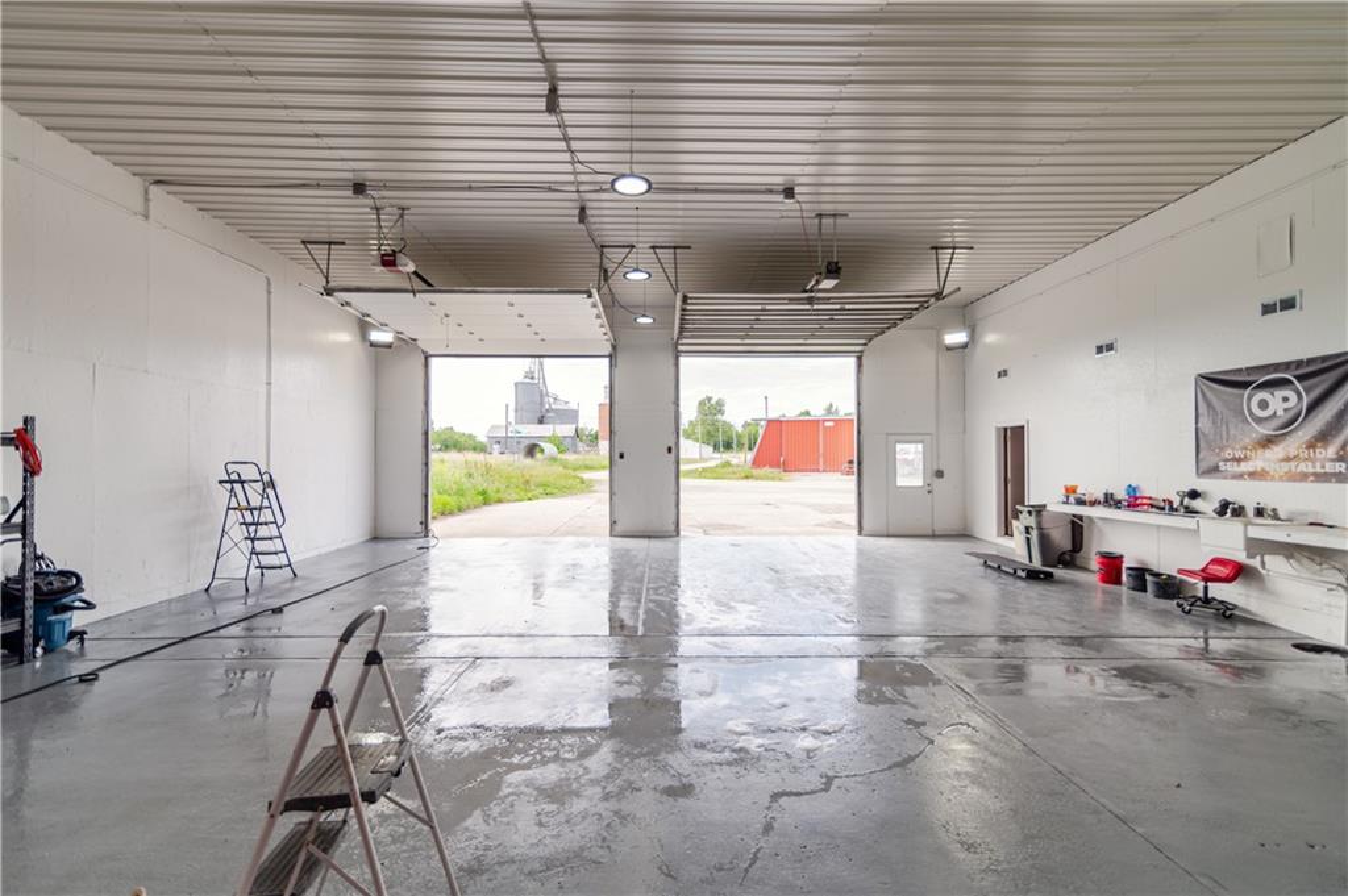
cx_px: 674
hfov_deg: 96.8
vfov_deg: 73.7
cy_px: 448
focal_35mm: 16
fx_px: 599
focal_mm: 16
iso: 80
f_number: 2.8
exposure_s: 1/640
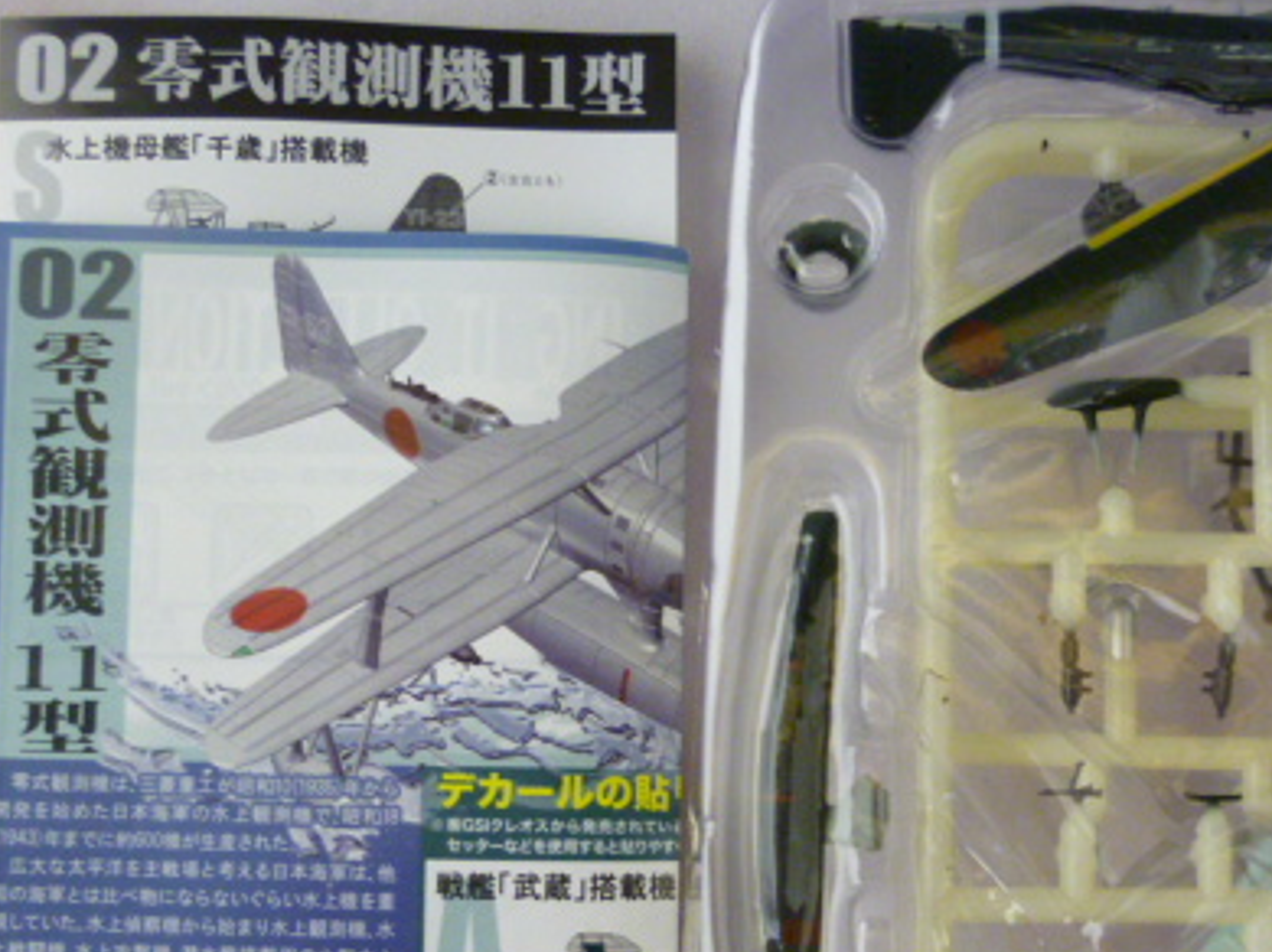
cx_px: 828
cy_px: 632
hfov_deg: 40.8
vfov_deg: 31.2
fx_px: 1689
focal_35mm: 46
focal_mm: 5
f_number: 2.8
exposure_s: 1/8
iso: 400
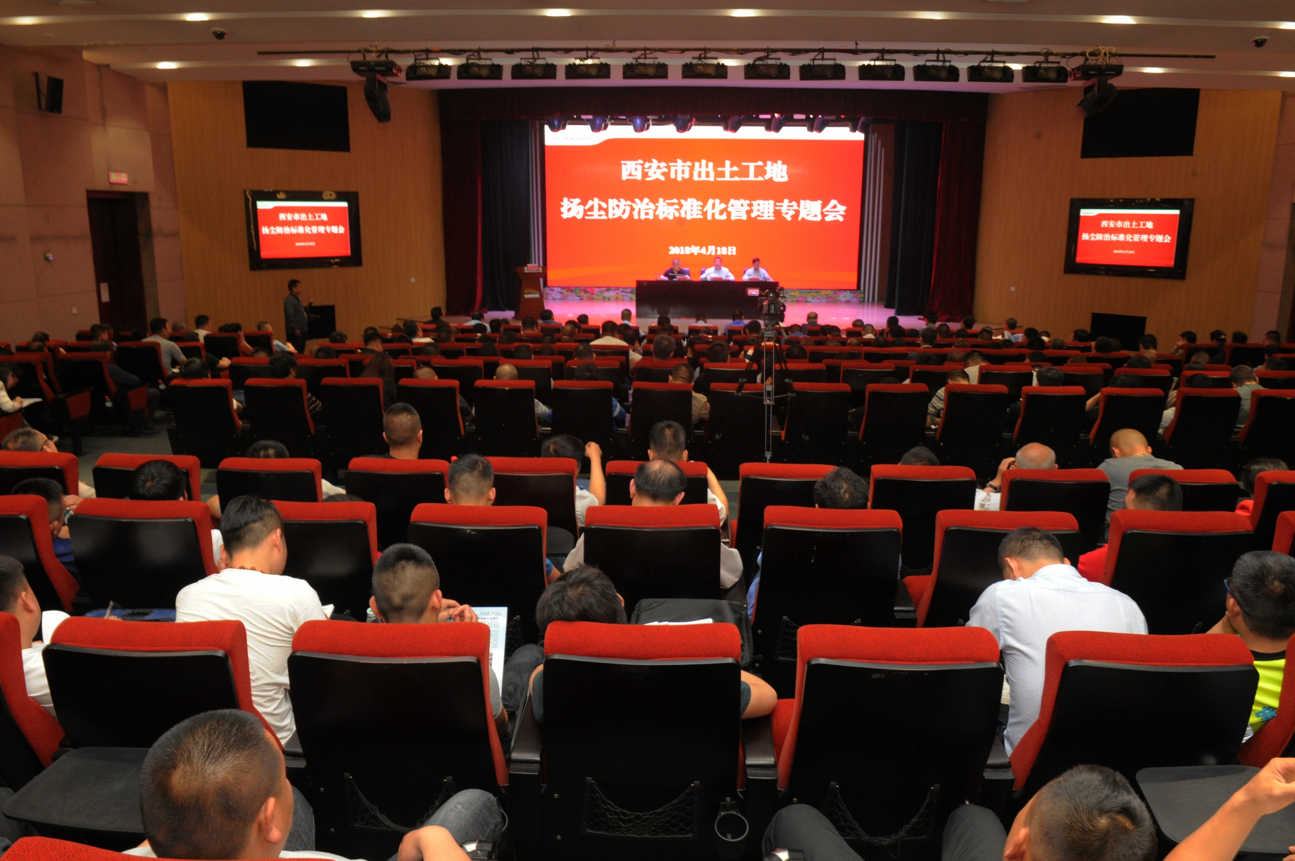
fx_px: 863
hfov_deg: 73.8
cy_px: 430
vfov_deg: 53.1
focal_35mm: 24
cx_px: 648
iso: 4000
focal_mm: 24
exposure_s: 1/40
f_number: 10
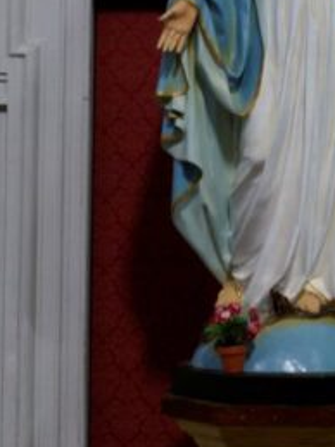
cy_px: 85
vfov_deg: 16.7
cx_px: 286
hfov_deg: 12.6
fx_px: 1512
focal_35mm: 117
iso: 400
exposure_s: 1/15
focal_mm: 35
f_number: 5.6
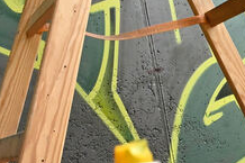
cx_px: 79
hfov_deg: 26.2
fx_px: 524
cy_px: -185
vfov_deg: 14.1
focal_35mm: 77
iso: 1250
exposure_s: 1/5000
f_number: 4.5
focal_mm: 14
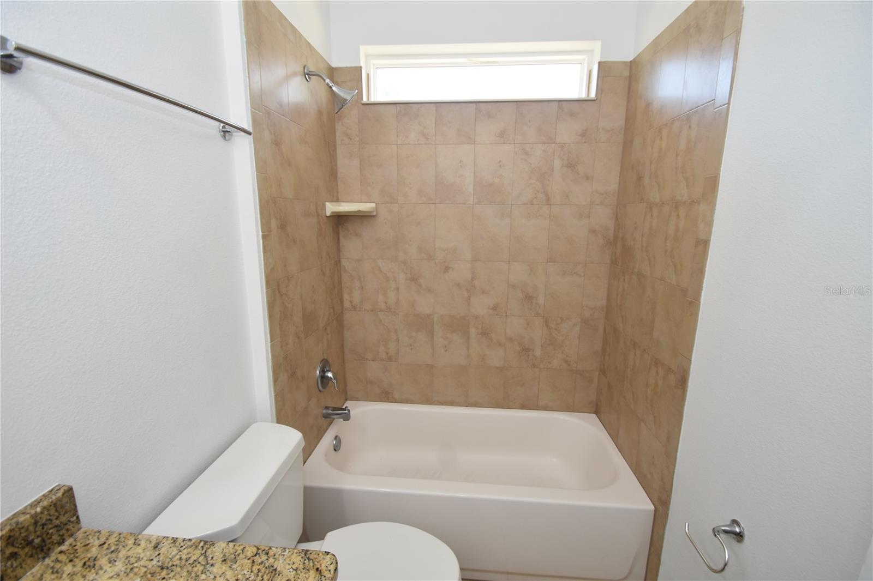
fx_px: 364
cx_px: 436
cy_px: 290
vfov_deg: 77.3
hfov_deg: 100.4
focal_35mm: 15
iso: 200
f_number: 4
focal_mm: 10
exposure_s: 1/60
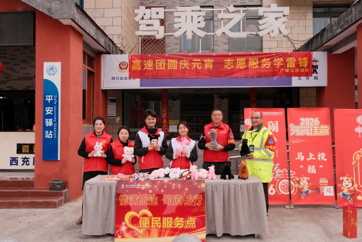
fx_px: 312
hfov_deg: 60.3
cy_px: 121
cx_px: 181
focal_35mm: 31
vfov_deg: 42.3
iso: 640
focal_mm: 20.8
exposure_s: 1/1000
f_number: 5.6
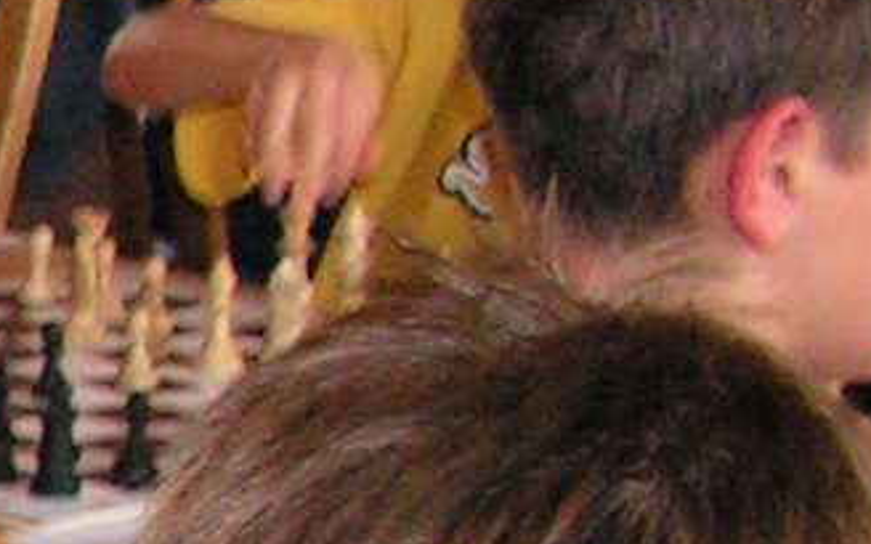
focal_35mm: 238
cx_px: -1309
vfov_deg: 5.4
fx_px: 5650
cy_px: 1064
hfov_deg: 8.1
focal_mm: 6
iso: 200
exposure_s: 1/40
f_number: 3.2
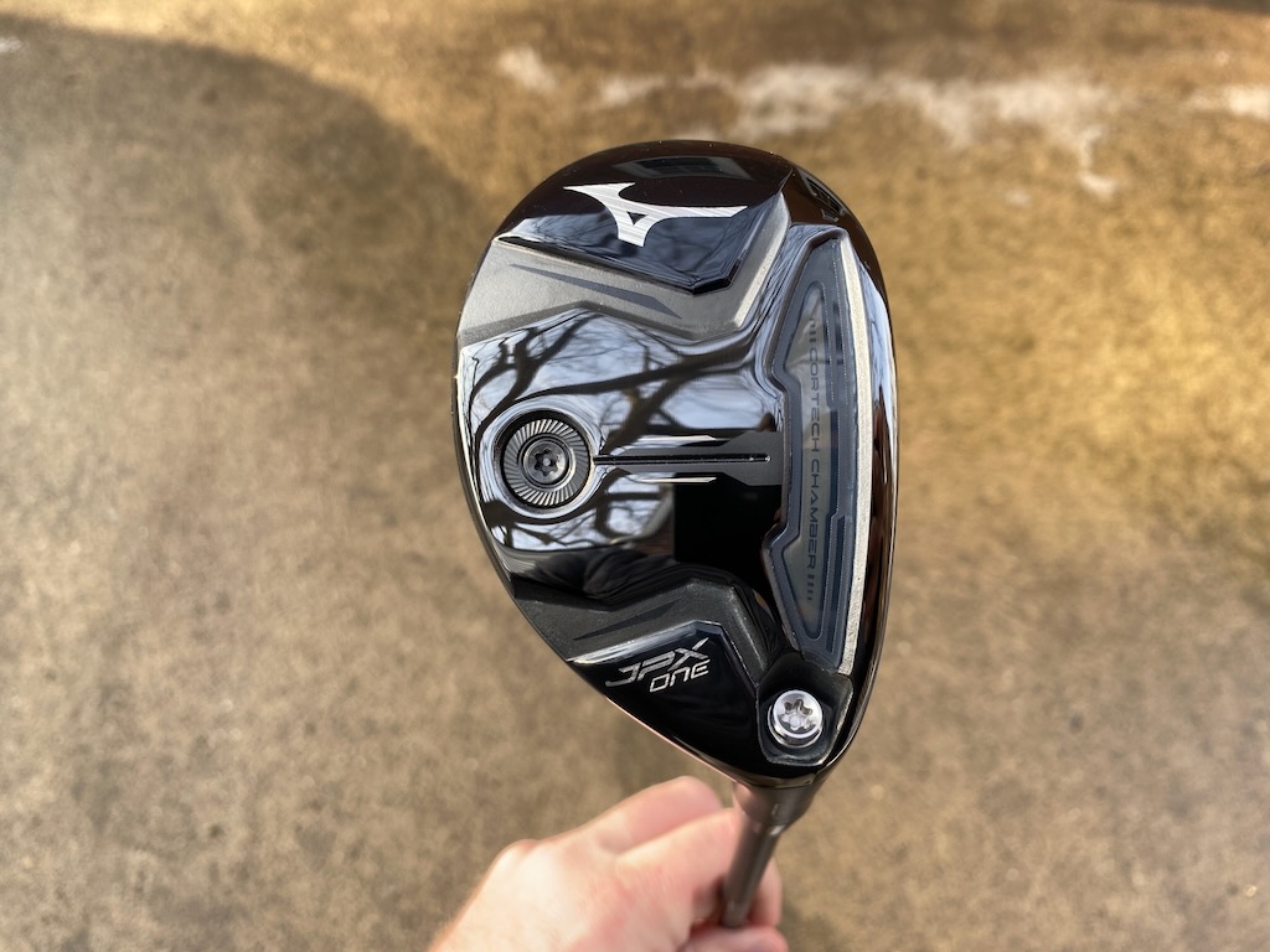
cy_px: 476
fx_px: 954
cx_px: 635
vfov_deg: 53.1
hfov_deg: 67.3
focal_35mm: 26
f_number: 1.8
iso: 32
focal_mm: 4.25
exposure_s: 1/121
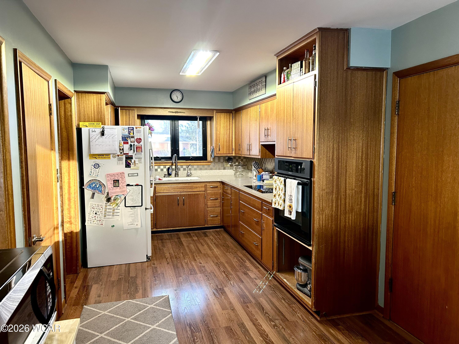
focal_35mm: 26
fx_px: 345
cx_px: 230
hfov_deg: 67.3
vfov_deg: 53.1
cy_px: 172
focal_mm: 5.7
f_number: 1.5
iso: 160
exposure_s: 1/60
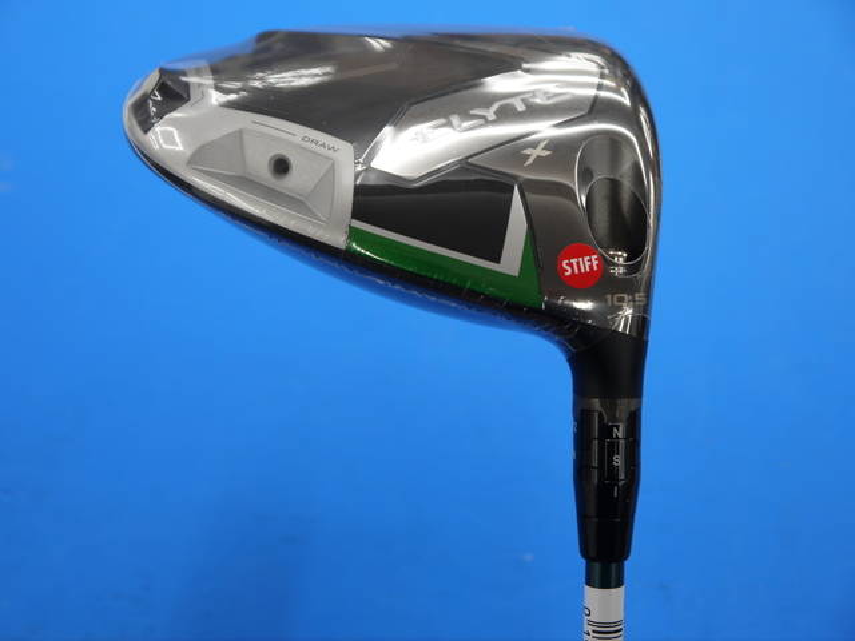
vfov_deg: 28.0
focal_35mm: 52
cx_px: 428
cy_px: 320
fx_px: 1284
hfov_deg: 36.8
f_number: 4.7
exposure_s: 1/60
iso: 160
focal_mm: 26
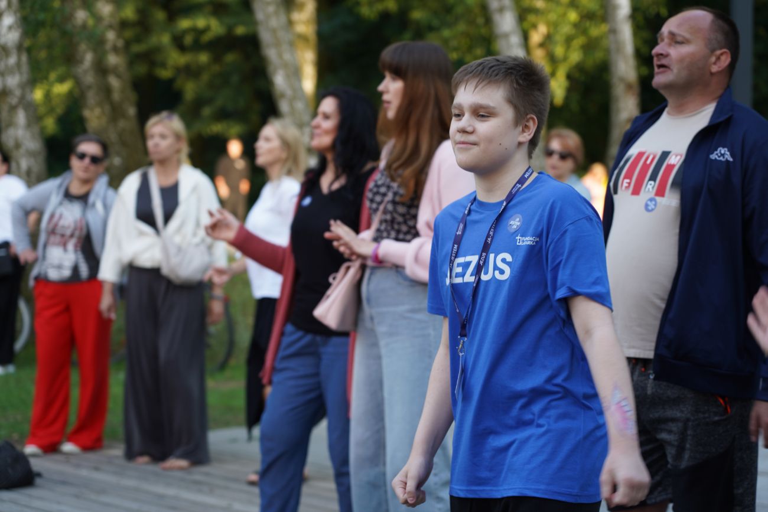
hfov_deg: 19.5
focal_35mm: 105
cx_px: 384
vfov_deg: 13.0
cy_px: 256
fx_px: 2240
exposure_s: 1/100
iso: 160
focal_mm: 105
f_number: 4.5
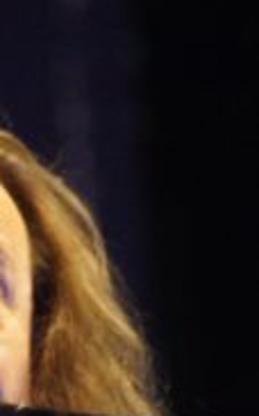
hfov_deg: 2.1
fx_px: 6894
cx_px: -119
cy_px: 260
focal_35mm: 609
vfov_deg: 3.5
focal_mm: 160
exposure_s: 1/60
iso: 3200
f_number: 4.5
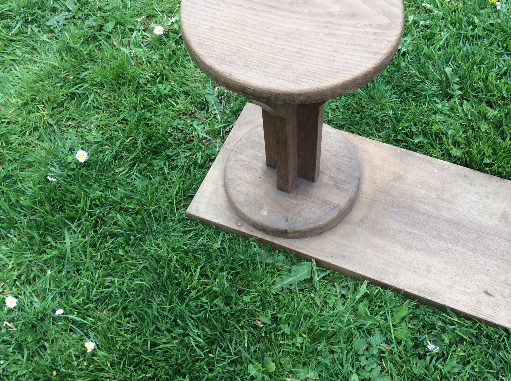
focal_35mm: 41
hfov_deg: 45.7
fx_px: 604
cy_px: 150
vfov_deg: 34.9
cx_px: 292
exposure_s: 1/158
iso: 32
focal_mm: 3.3
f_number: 2.4
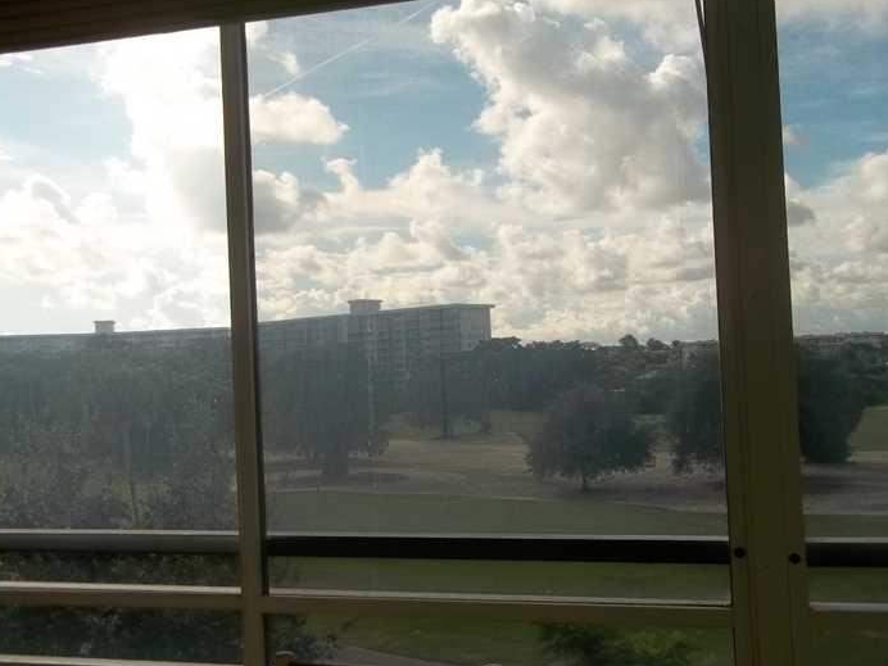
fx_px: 949
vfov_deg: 38.7
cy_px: 345
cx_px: 502
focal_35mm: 37
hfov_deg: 50.0
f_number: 2.9
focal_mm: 5.7
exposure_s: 1/800
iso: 80
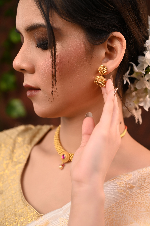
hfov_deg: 19.4
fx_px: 438
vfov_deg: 28.9
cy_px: 113
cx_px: 75
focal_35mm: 70
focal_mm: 70
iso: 500
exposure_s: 1/125
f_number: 4
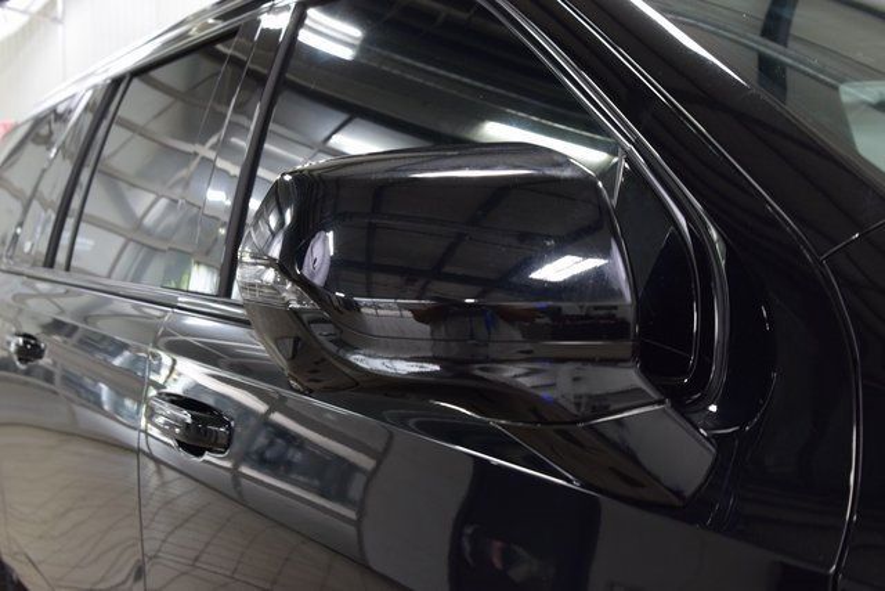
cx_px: 442
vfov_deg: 31.9
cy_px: 296
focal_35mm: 42
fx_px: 1033
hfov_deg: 46.4
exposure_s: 1/15
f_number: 6.3
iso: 800
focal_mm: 28
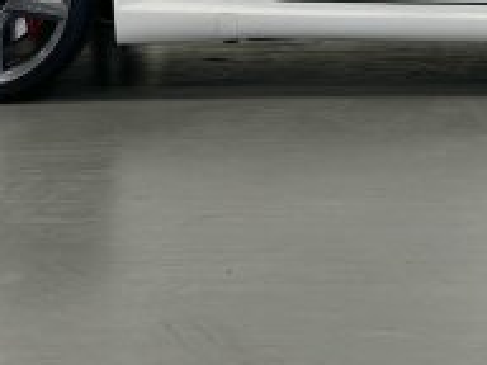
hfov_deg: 12.3
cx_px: 386
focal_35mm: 160
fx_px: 2251
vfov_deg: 9.0
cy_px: -182
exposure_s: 1/92
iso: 80
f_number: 1.78
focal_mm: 6.86
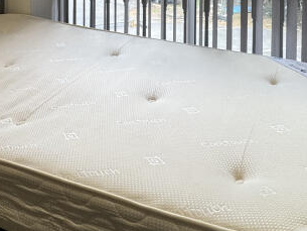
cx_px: 91
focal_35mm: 47
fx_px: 417
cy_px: -74
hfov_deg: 39.7
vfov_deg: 26.1
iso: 100
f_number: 2.2
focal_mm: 2.22
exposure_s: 1/100
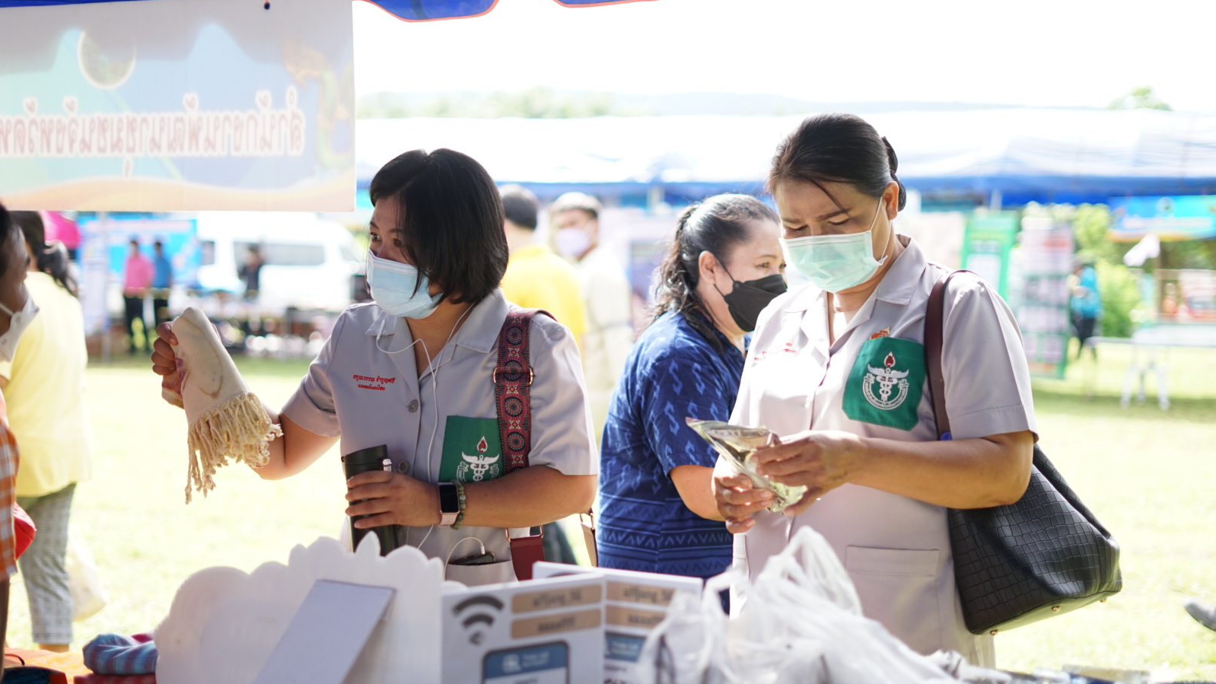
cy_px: 371
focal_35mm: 53
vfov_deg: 22.6
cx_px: 606
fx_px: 1709
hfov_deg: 39.2
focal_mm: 50
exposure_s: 1/1250
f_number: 2
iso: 400
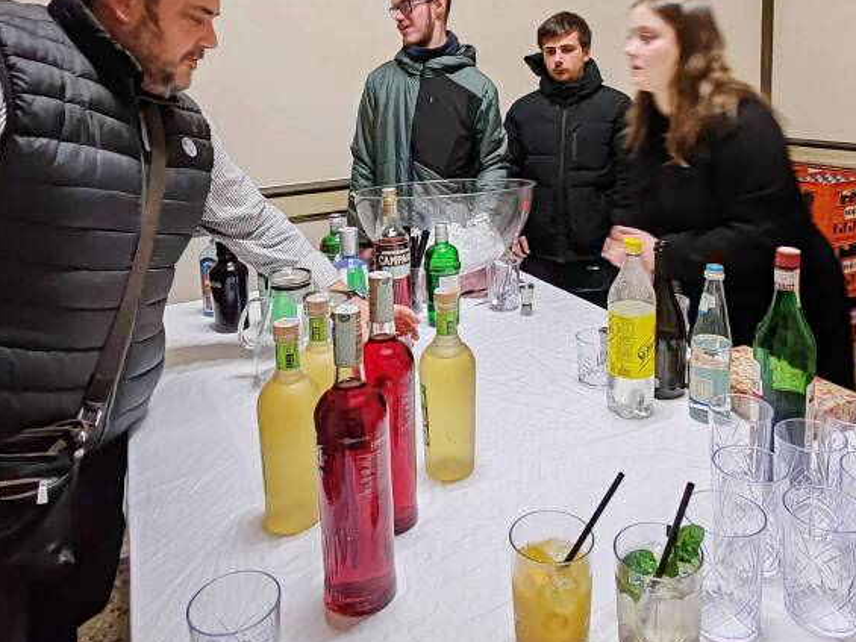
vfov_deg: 46.6
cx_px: 480
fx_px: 717
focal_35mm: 29
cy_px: 165
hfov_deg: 61.5
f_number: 2.2
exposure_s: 1/25
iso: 400
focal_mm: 1.96
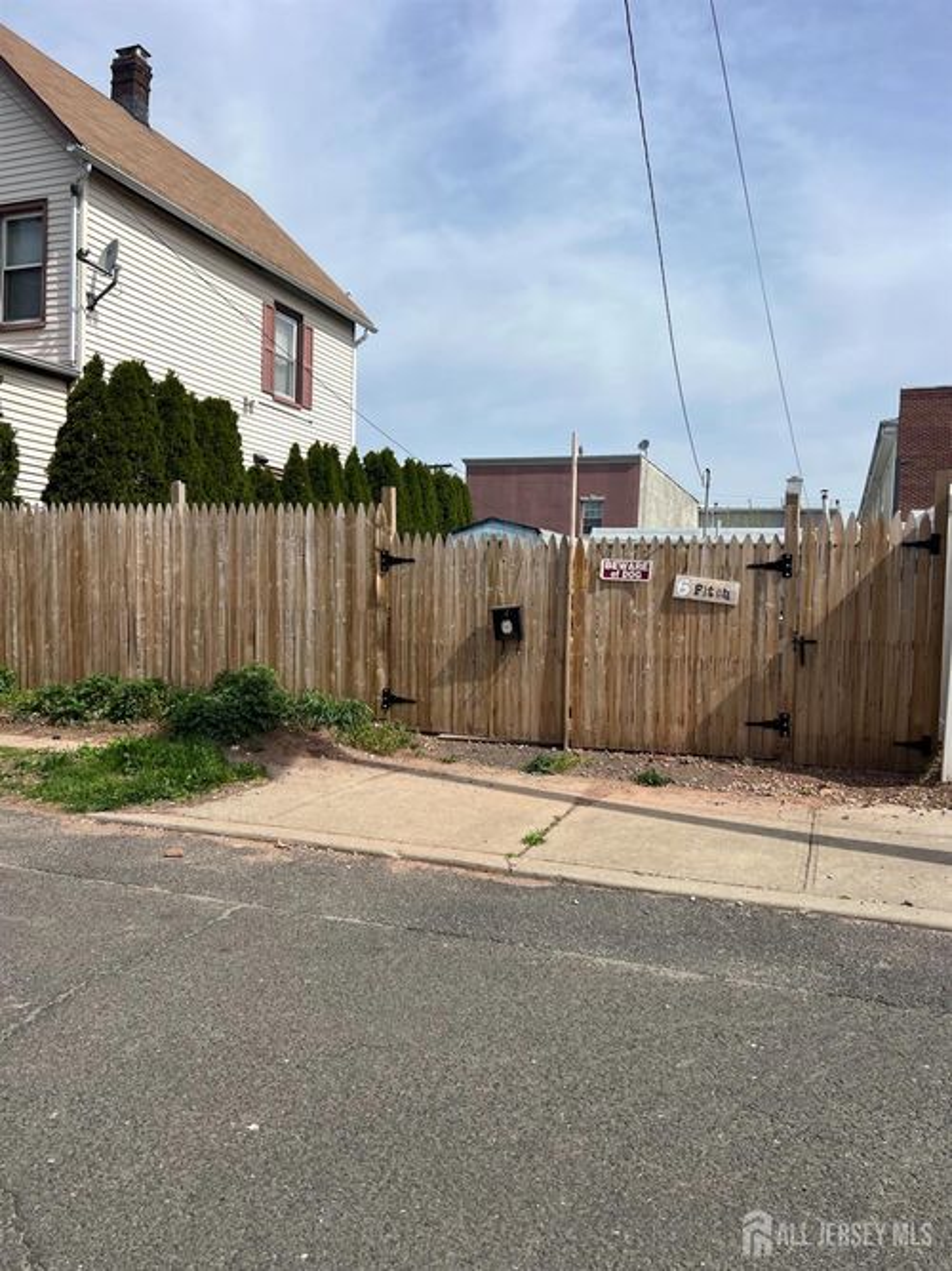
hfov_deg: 53.0
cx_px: 476
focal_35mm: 26
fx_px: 954
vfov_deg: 67.3
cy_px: 636
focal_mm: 5.7
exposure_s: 1/6211
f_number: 1.5
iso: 50
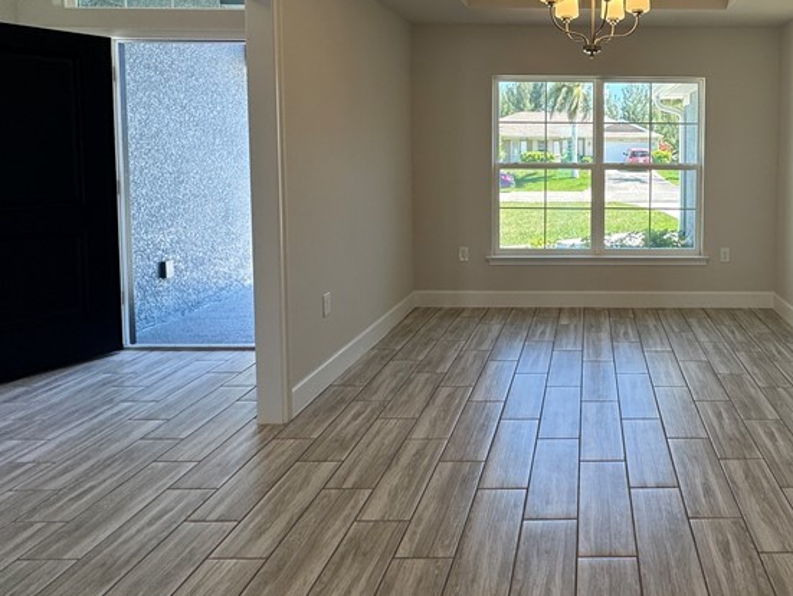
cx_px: 599
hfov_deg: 63.2
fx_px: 596
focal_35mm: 26
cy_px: 174
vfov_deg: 51.6
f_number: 2.2
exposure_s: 1/120
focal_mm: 2.22
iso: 50
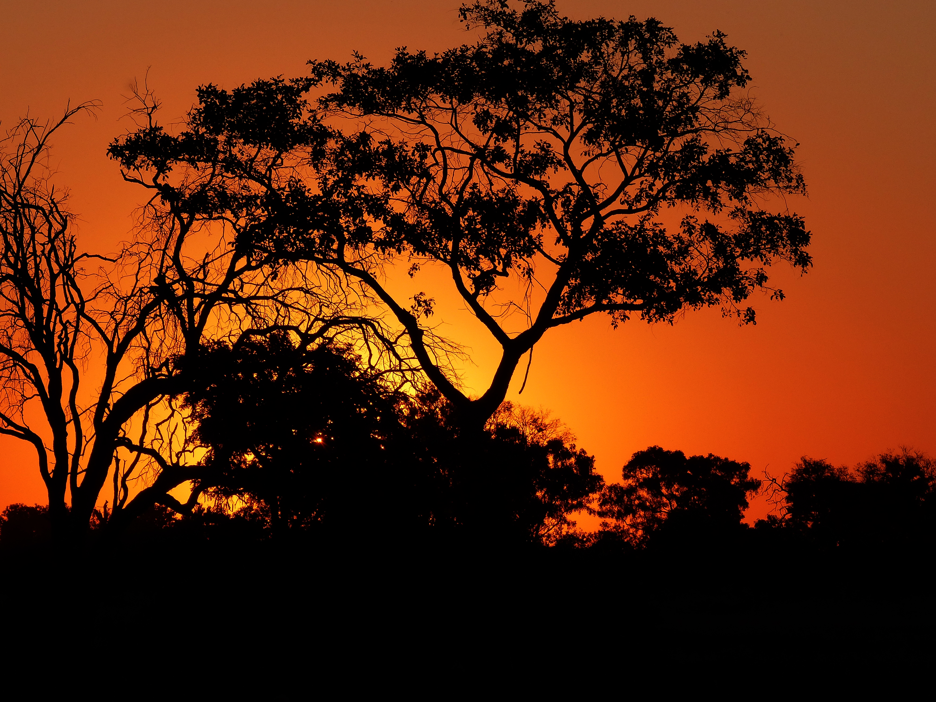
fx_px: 7544
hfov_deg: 7.1
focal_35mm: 279
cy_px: 351
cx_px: 468
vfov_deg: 5.3
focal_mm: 50.2
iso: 160
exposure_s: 1/1600
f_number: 5
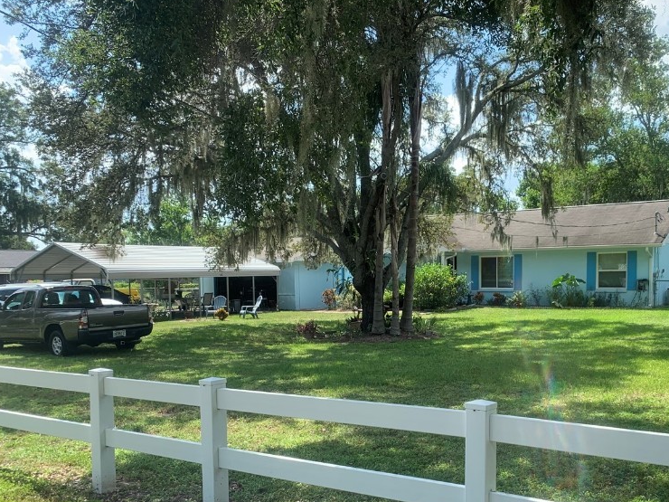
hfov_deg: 50.5
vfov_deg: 39.2
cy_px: 336
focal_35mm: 36
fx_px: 696
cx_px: 445
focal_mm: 4.25
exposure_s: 1/808
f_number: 1.8
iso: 25
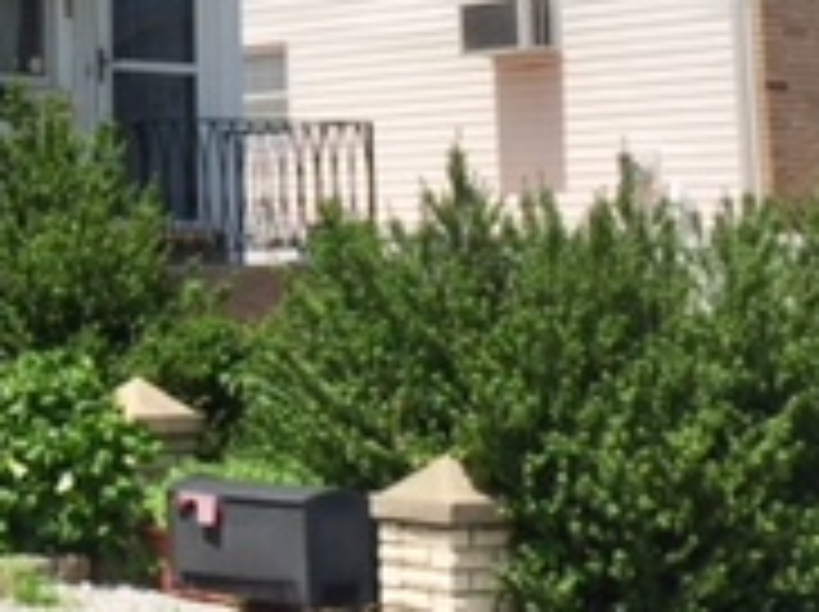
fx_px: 2410
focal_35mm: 102
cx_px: -36
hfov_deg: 18.7
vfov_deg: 14.1
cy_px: -117
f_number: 2.2
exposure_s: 1/3300
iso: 32
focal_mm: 4.15
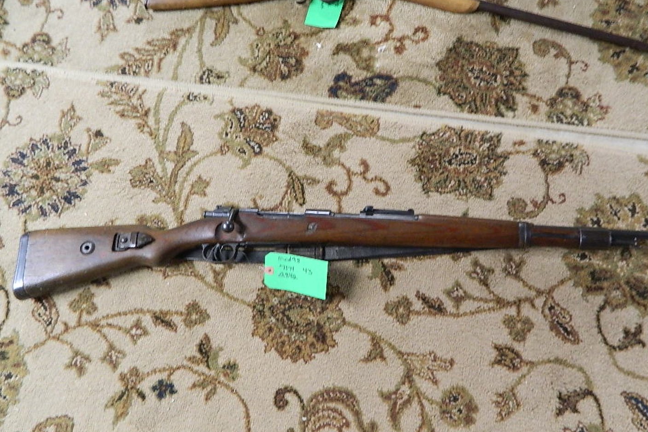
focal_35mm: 28
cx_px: 348
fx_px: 504
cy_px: 238
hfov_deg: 65.4
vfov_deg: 46.3
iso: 400
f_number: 3.1
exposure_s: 1/13
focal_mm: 4.5
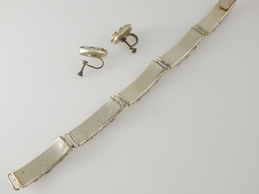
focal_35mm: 54
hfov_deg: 35.5
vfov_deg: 27.0
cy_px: 97
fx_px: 404
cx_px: 130
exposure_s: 1/80
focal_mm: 9.7
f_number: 3.8
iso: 400
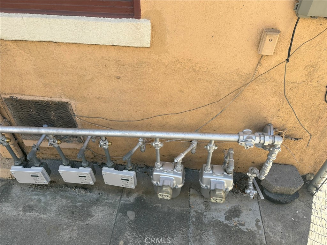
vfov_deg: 53.1
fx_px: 246
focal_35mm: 26
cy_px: 122
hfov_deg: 67.3
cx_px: 164
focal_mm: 5.96
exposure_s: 1/694
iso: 50
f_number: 1.6
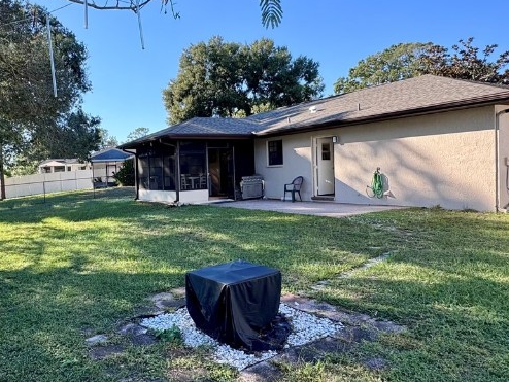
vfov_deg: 48.3
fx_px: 427
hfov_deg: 60.4
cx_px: 176
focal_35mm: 29
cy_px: 193
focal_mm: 2.22
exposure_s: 1/414
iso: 40
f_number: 2.2
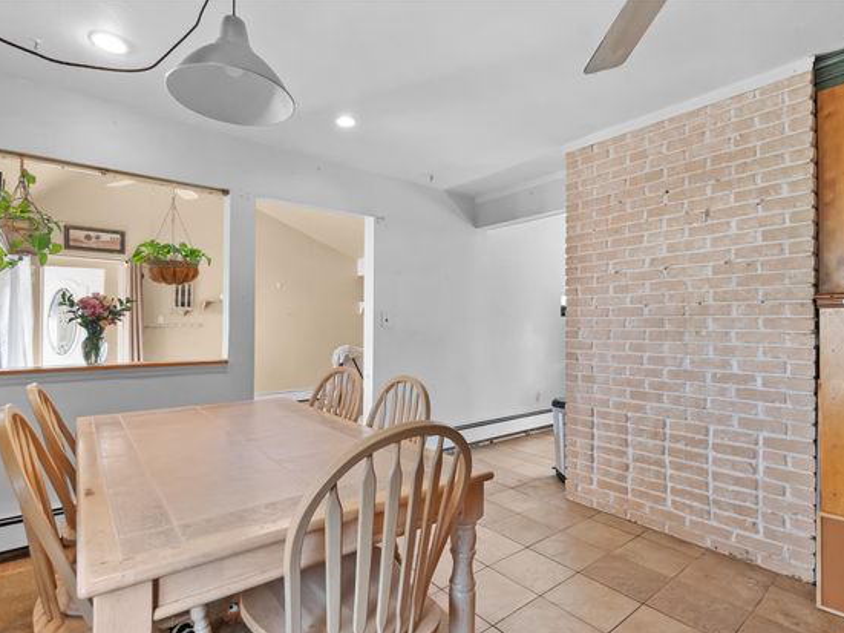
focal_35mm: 17
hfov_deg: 91.0
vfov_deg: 74.7
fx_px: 414
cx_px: 421
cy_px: 330
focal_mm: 10
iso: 250
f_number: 9
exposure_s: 1.6
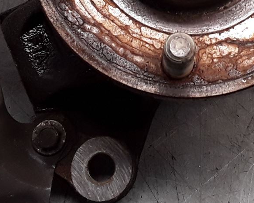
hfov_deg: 19.8
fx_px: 721
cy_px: -42
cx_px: 192
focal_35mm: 96
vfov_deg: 15.4
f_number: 1.9
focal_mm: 2.91
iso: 64
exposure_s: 1/100
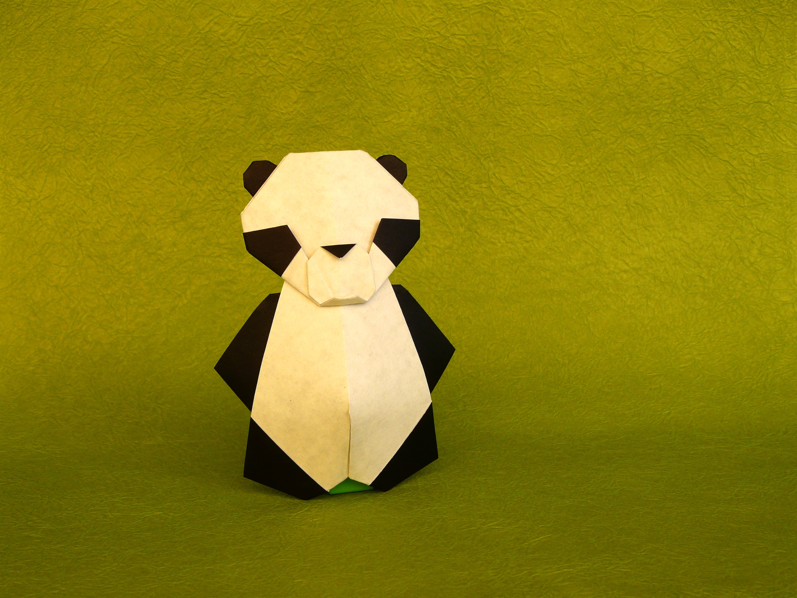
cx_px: 398
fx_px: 1266
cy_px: 299
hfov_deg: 34.9
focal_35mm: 55
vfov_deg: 26.6
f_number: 4
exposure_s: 1/200
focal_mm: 9
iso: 100
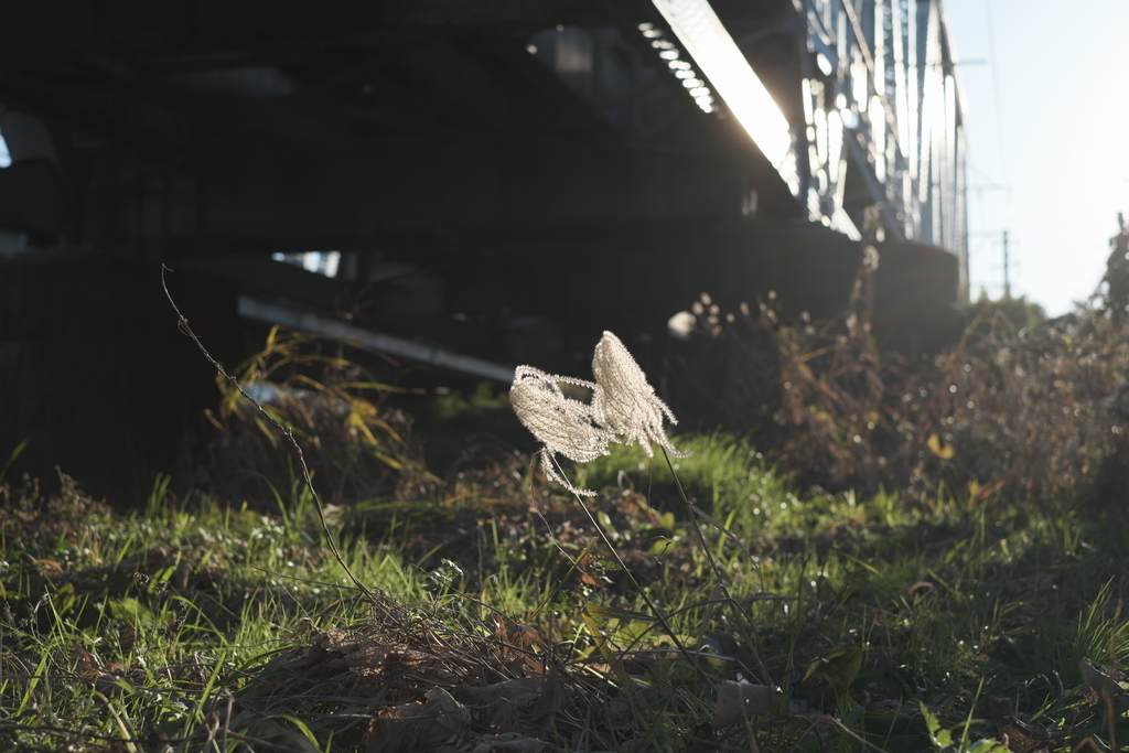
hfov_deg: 37.5
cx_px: 564
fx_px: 1662
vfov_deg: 25.5
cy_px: 376
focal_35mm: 53
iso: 160
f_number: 3.2
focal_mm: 35
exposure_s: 1/1100
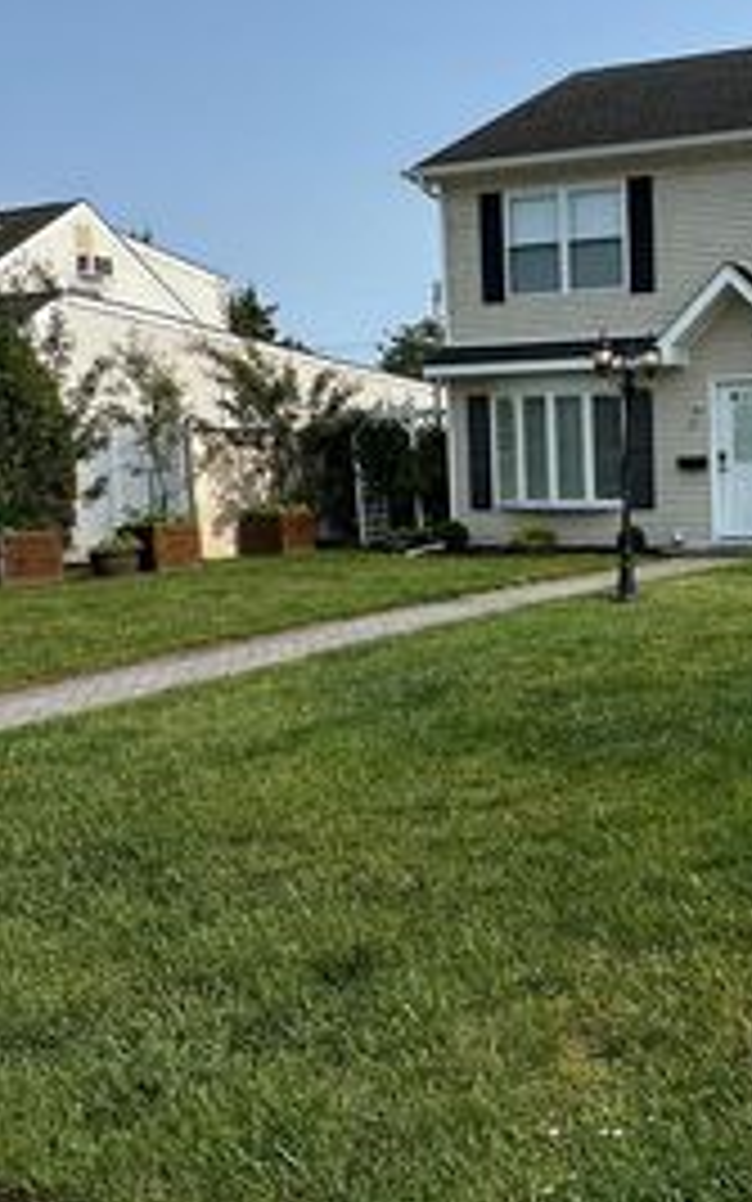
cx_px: 901
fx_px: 1213
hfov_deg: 29.6
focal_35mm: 37
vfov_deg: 52.7
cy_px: 551
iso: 40
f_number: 2.2
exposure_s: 1/1795
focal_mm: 2.22
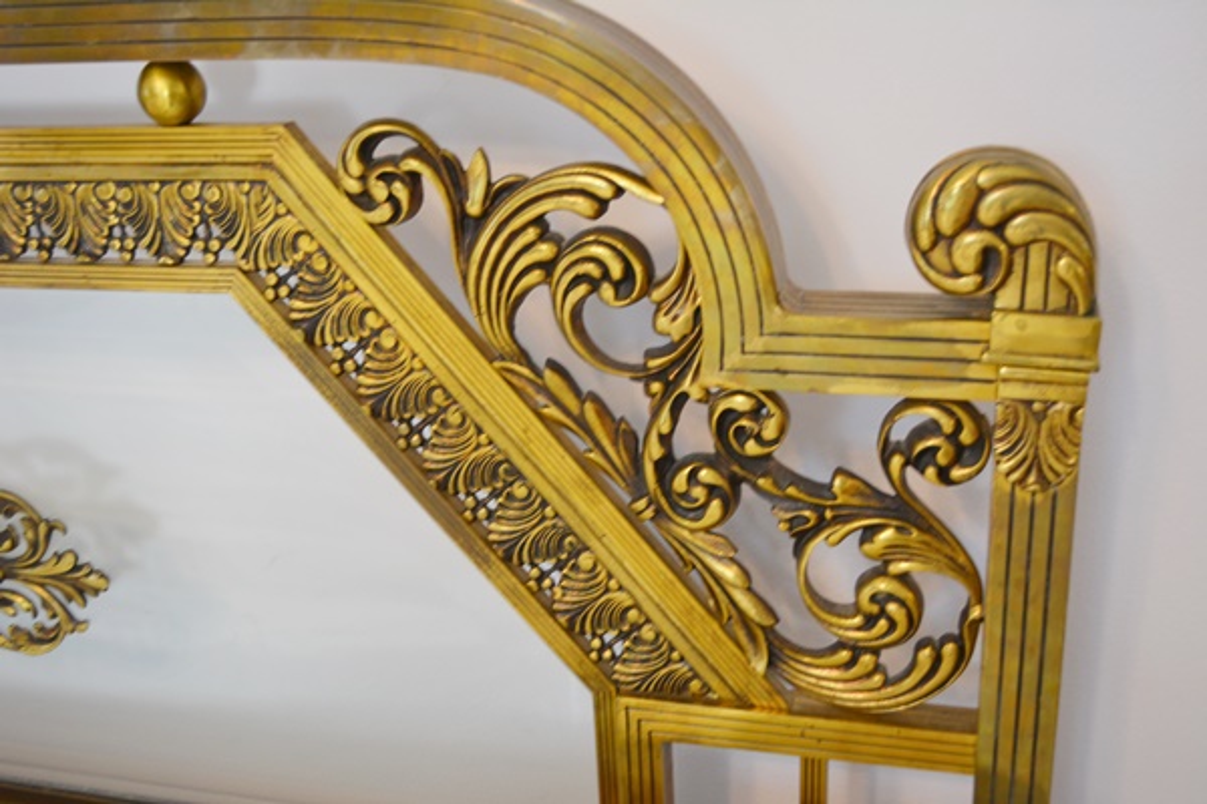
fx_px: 1408
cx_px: 604
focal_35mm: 42
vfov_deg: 31.9
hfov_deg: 46.4
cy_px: 402
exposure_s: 1/40
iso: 800
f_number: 4.5
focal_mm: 28
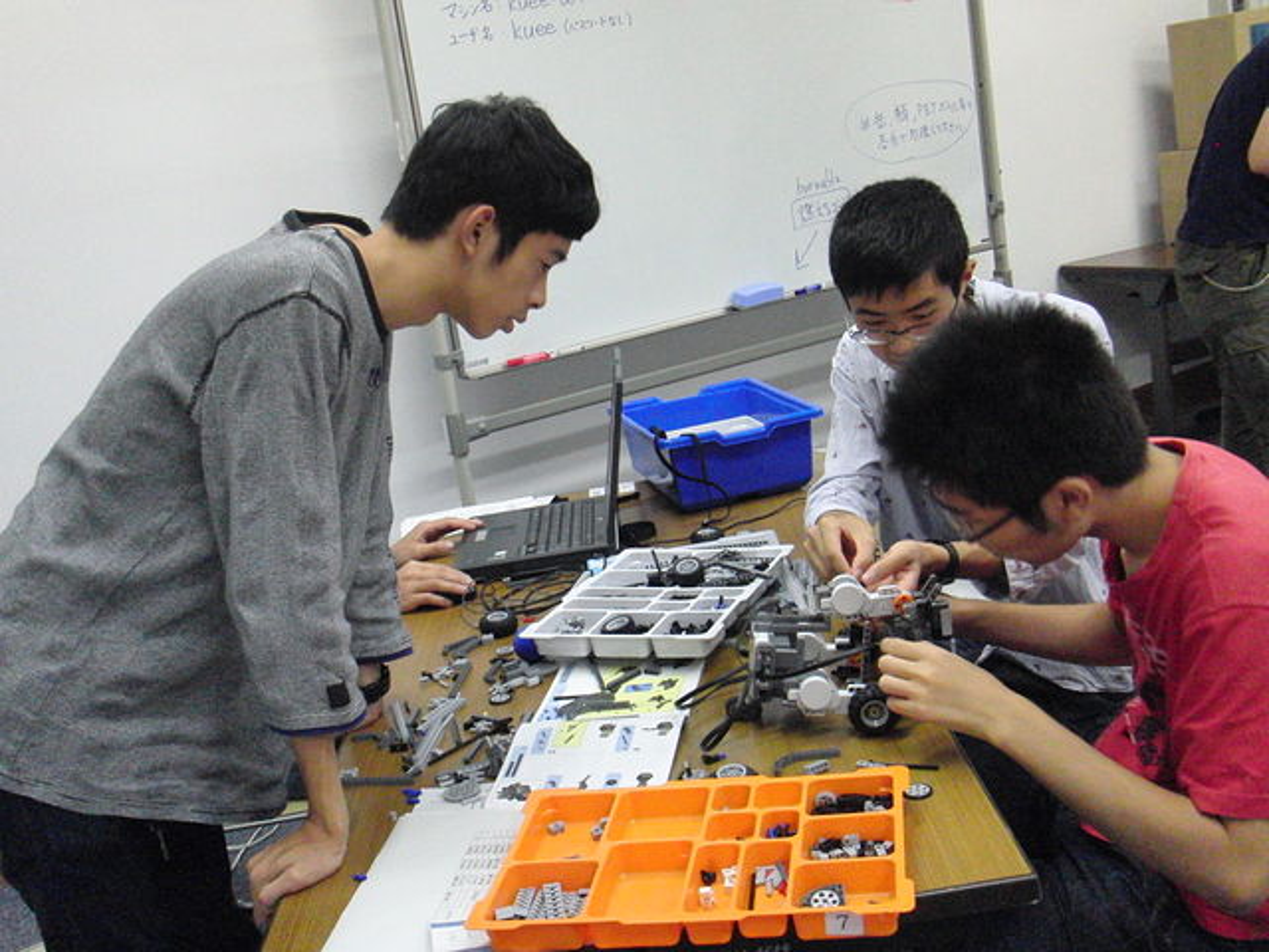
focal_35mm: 38
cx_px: 634
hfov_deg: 49.0
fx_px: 1393
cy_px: 476
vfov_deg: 37.7
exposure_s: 1/50
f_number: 3.9
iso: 800
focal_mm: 6.66
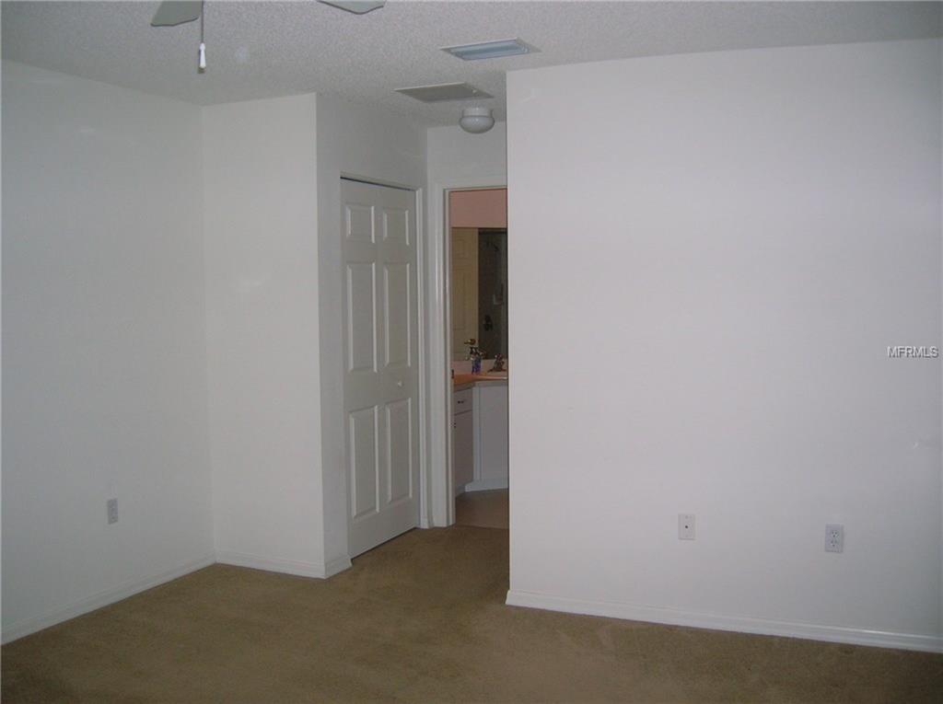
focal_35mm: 34
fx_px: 925
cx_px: 472
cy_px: 352
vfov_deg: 41.7
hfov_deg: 54.0
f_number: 2.9
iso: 97
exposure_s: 1/60.1
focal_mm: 5.7
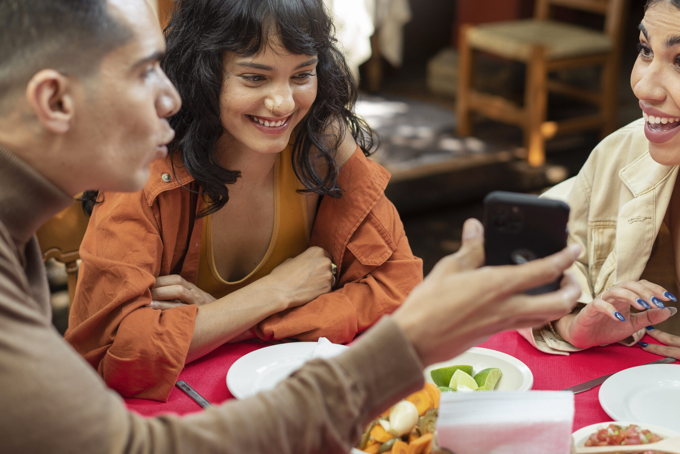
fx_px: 1172
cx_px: 363
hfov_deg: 32.4
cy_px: 175
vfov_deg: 21.9
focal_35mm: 62
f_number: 2.5
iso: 400
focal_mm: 50
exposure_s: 1/200
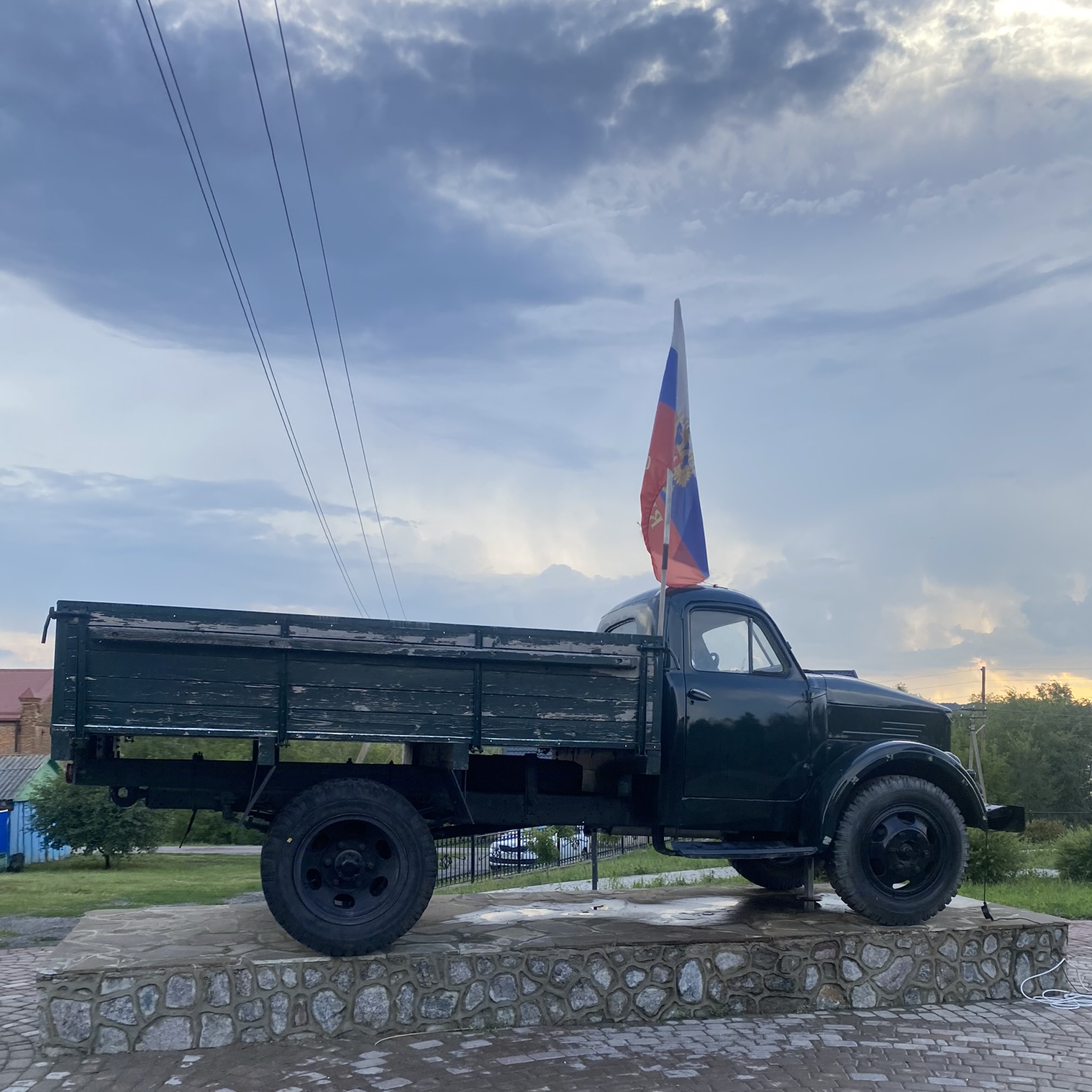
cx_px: 548
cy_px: 716
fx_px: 1106
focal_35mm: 31
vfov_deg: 51.7
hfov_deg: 52.5
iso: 32
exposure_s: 1/493
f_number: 1.8
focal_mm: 4.25
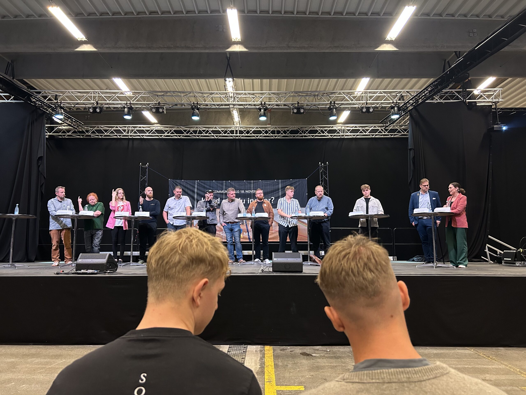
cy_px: 198
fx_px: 395
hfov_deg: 67.3
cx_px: 263
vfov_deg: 53.1
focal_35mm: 26
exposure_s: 1/60
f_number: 1.5
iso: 400
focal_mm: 5.7
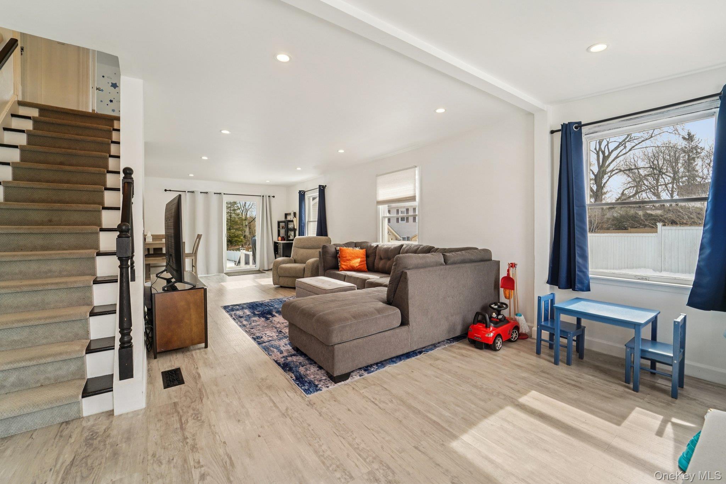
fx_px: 282
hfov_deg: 104.3
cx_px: 363
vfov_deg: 81.2
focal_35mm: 14
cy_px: 242
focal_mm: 14
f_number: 8
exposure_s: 1/100
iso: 400
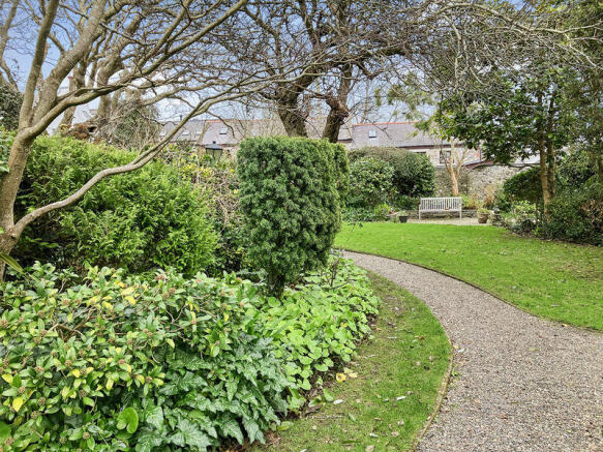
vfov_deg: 49.7
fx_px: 488
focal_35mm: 28
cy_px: 226
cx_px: 302
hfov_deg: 63.5
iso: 80
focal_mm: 3.99
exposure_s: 1/76
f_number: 1.8
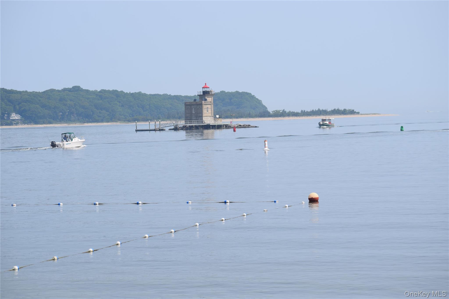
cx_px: 224
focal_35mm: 135
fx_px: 1683
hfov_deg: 15.2
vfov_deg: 10.2
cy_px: 150
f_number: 7.1
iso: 200
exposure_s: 1/800
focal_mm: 90
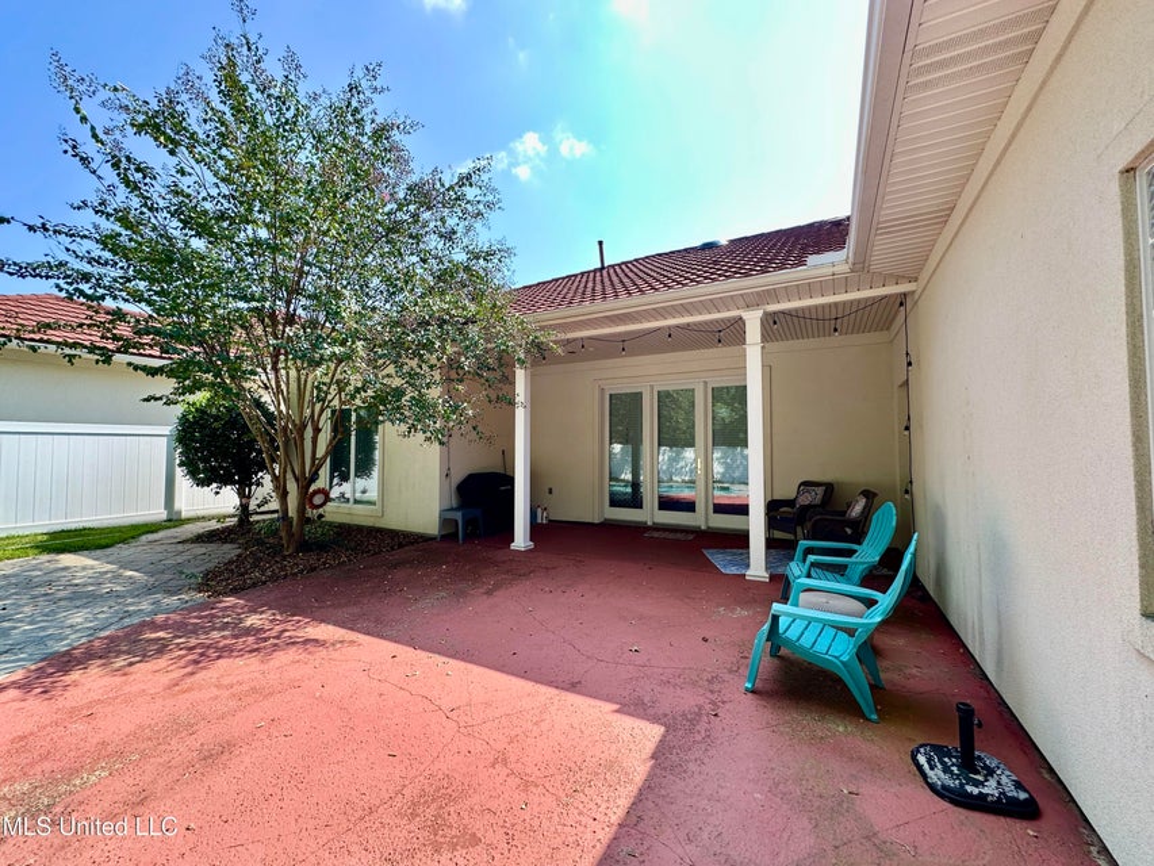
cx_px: 577
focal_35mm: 14
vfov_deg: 85.7
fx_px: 467
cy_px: 433
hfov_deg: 102.1
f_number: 2.2
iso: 40
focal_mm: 2.22
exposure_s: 1/319
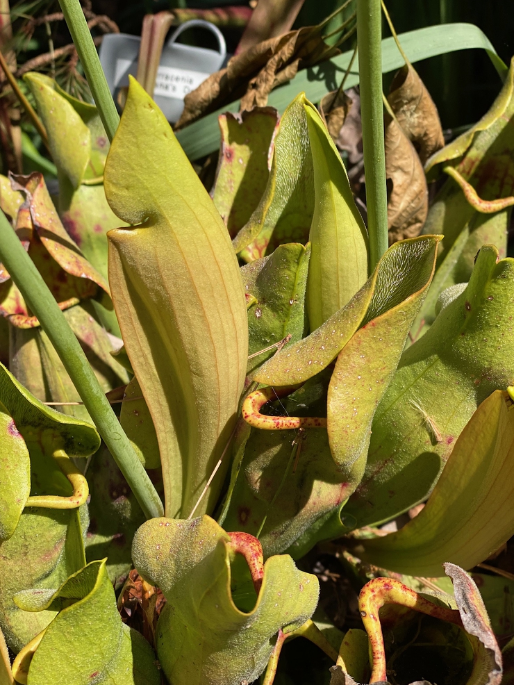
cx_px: 250
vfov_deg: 35.5
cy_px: 352
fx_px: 1069
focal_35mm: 54
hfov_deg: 27.0
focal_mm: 6
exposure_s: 1/1332
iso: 20
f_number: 2
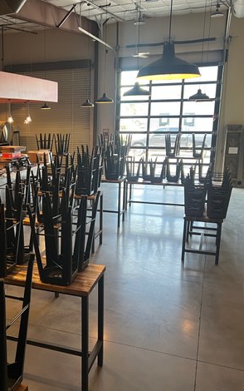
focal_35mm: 37
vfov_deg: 52.7
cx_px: 39
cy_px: 195
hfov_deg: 33.2
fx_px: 393
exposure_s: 1/60
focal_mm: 5.7
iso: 200
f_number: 1.5
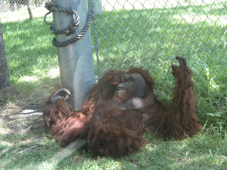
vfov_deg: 17.4
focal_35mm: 85
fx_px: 557
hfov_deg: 23.0
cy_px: 85
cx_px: 114
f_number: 5.1
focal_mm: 15
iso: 461
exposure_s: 1/200
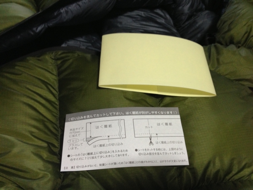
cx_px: 126
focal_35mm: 33
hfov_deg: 55.4
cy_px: 95
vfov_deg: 42.9
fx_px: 241
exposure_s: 1/20
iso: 250
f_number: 2.4
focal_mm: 4.13
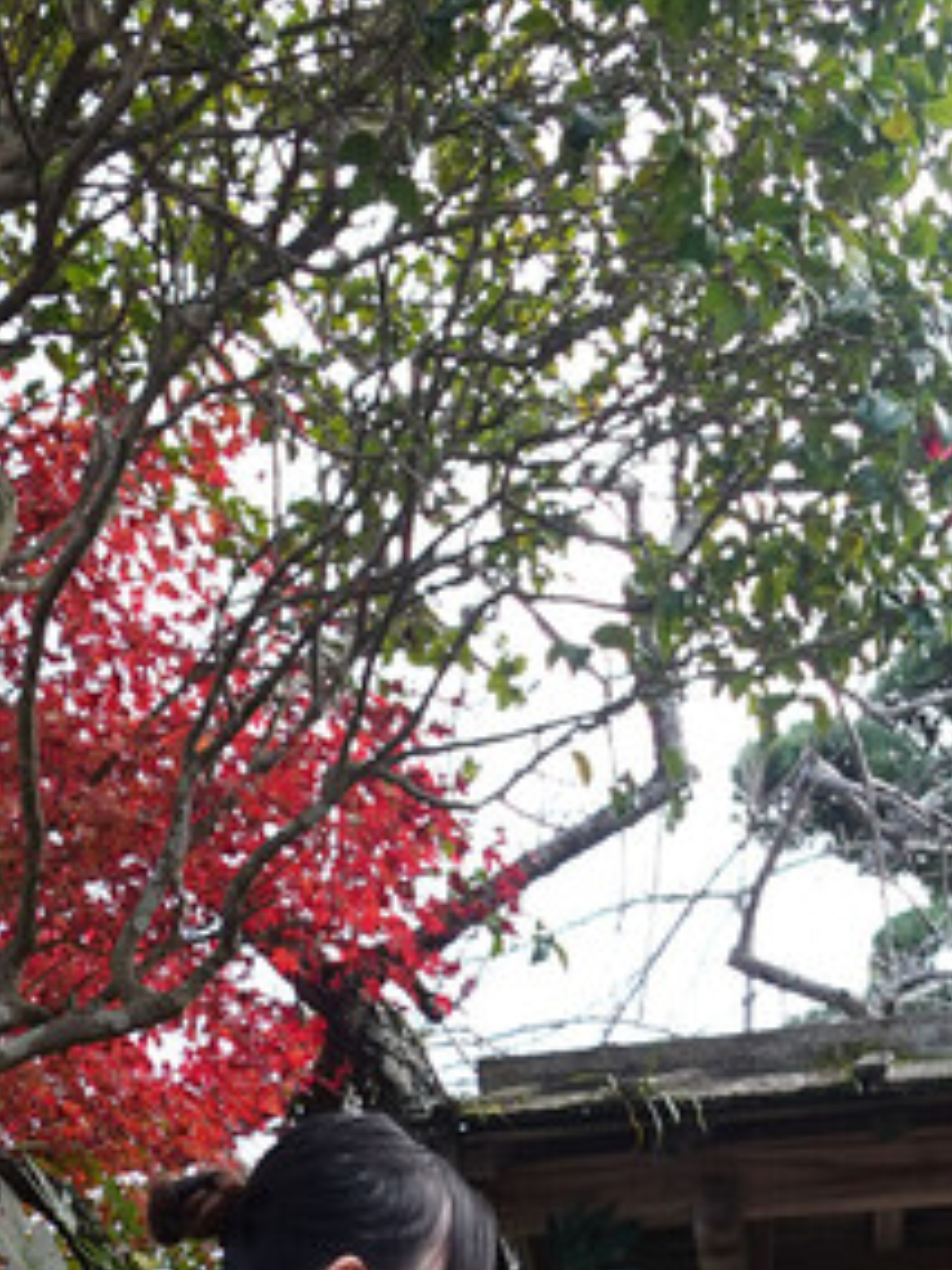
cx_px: 76
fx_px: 2237
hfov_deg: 23.3
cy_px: 1713
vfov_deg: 26.2
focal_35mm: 61
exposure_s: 1/160
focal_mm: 7.6
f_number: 2
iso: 125
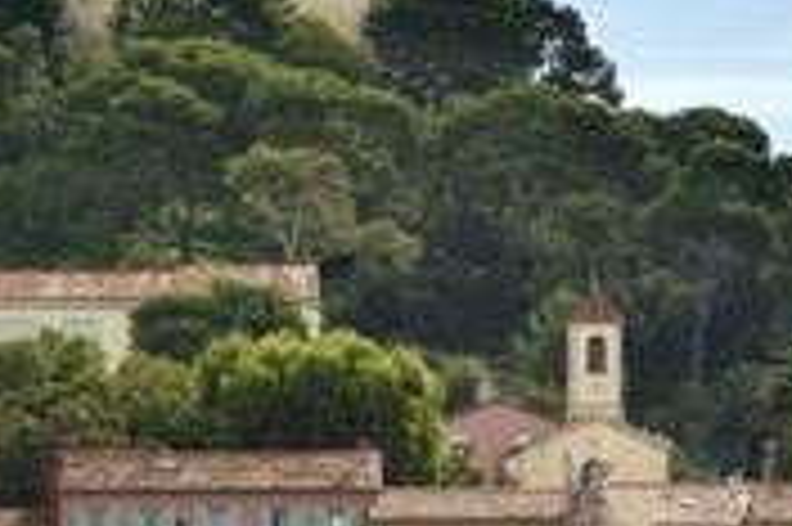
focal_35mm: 323
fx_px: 7099
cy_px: 333
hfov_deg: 6.4
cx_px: 508
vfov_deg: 4.2
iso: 200
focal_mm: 135
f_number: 13
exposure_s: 1/320
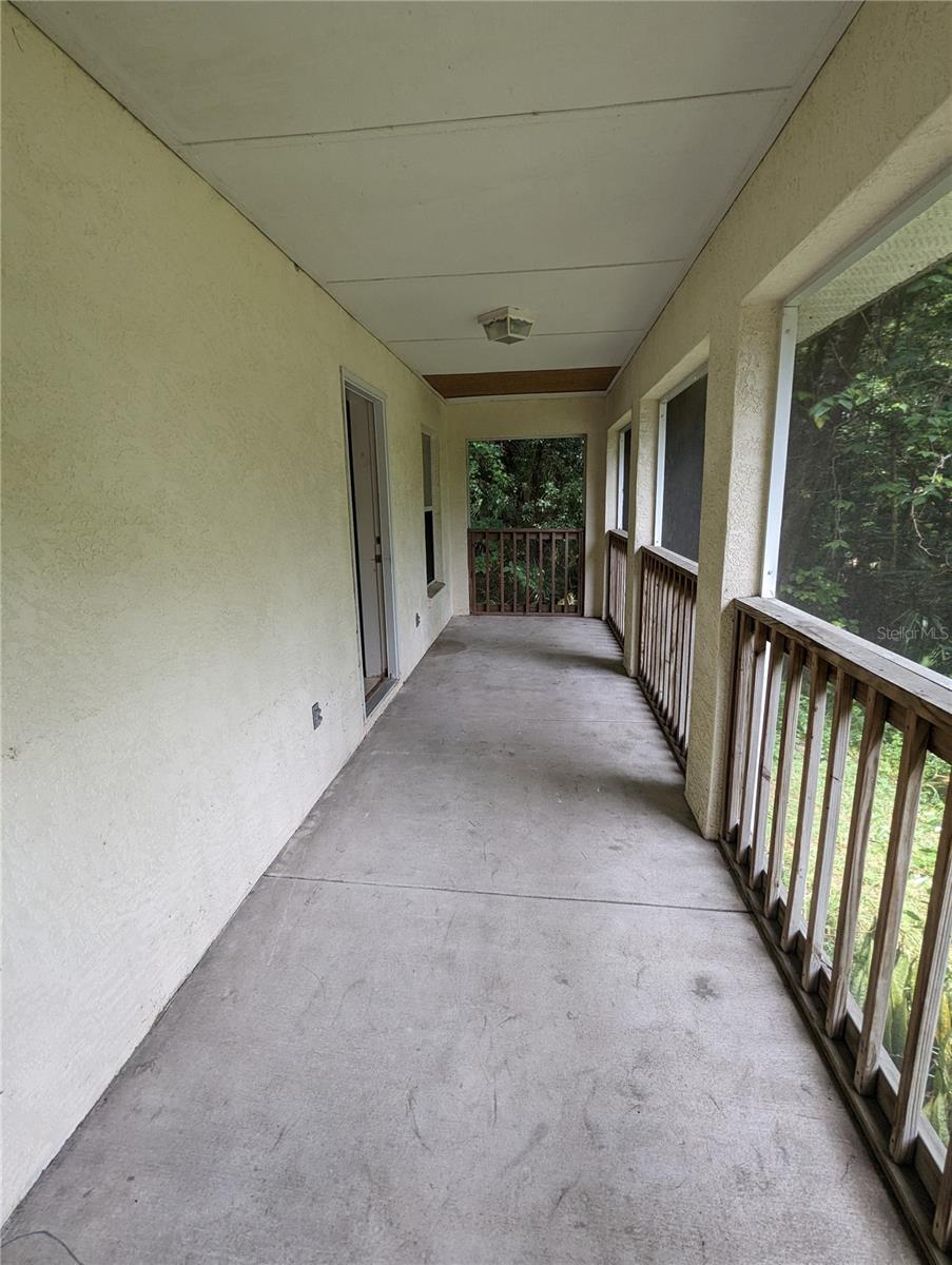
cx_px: 476
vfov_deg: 94.4
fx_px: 585
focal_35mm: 16
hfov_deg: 78.2
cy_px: 632
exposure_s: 1/115
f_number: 2.2
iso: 93
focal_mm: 2.35
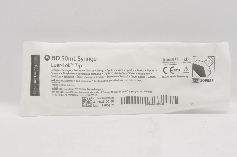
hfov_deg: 24.6
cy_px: 78
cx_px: 118
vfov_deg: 16.5
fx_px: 543
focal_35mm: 82
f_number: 6.3
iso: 800
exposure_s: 1/160
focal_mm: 55
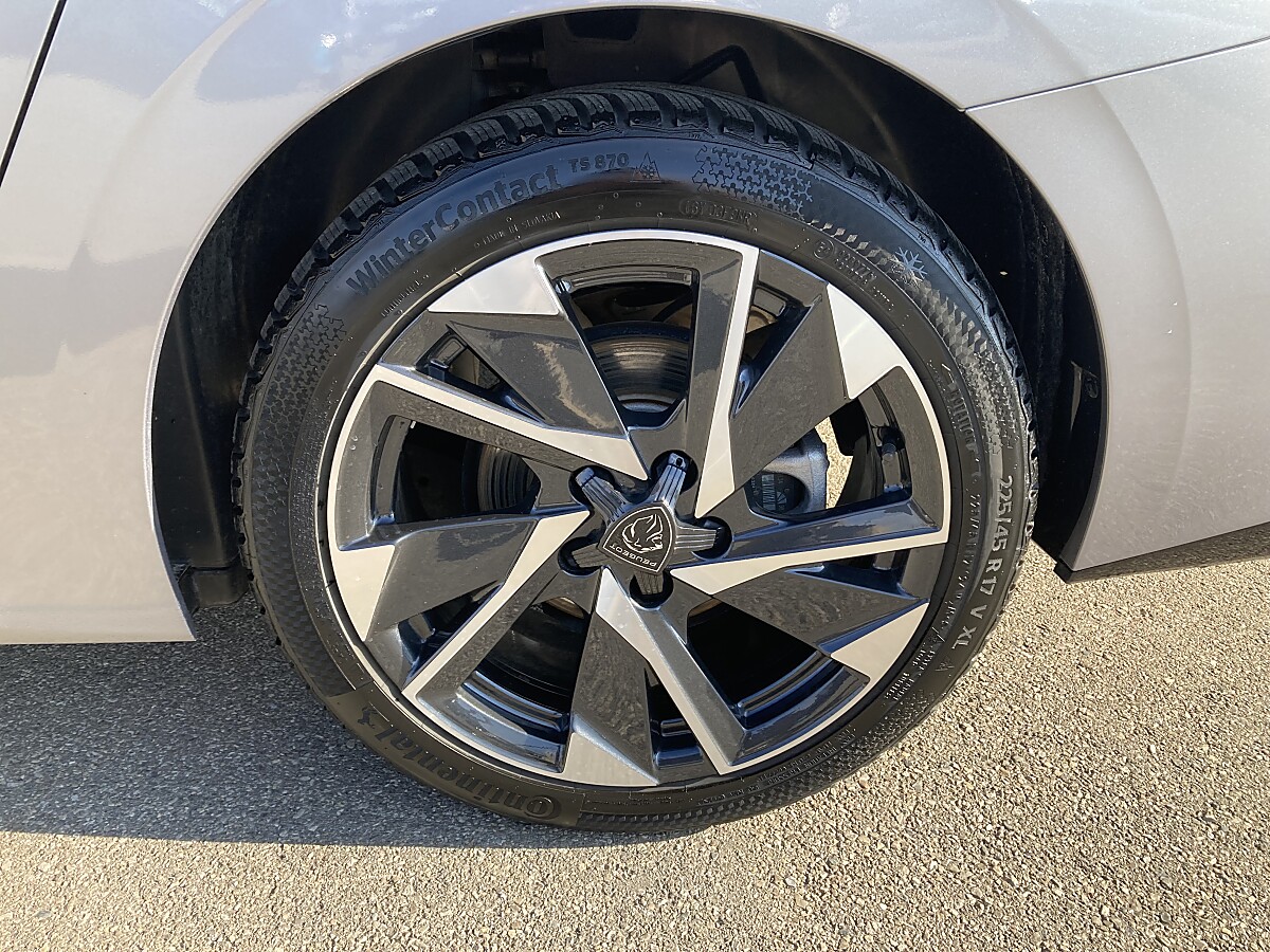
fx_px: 1027
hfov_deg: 63.4
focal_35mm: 28
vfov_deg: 49.7
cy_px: 476
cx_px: 635
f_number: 1.8
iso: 20
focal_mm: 3.99
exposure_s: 1/274
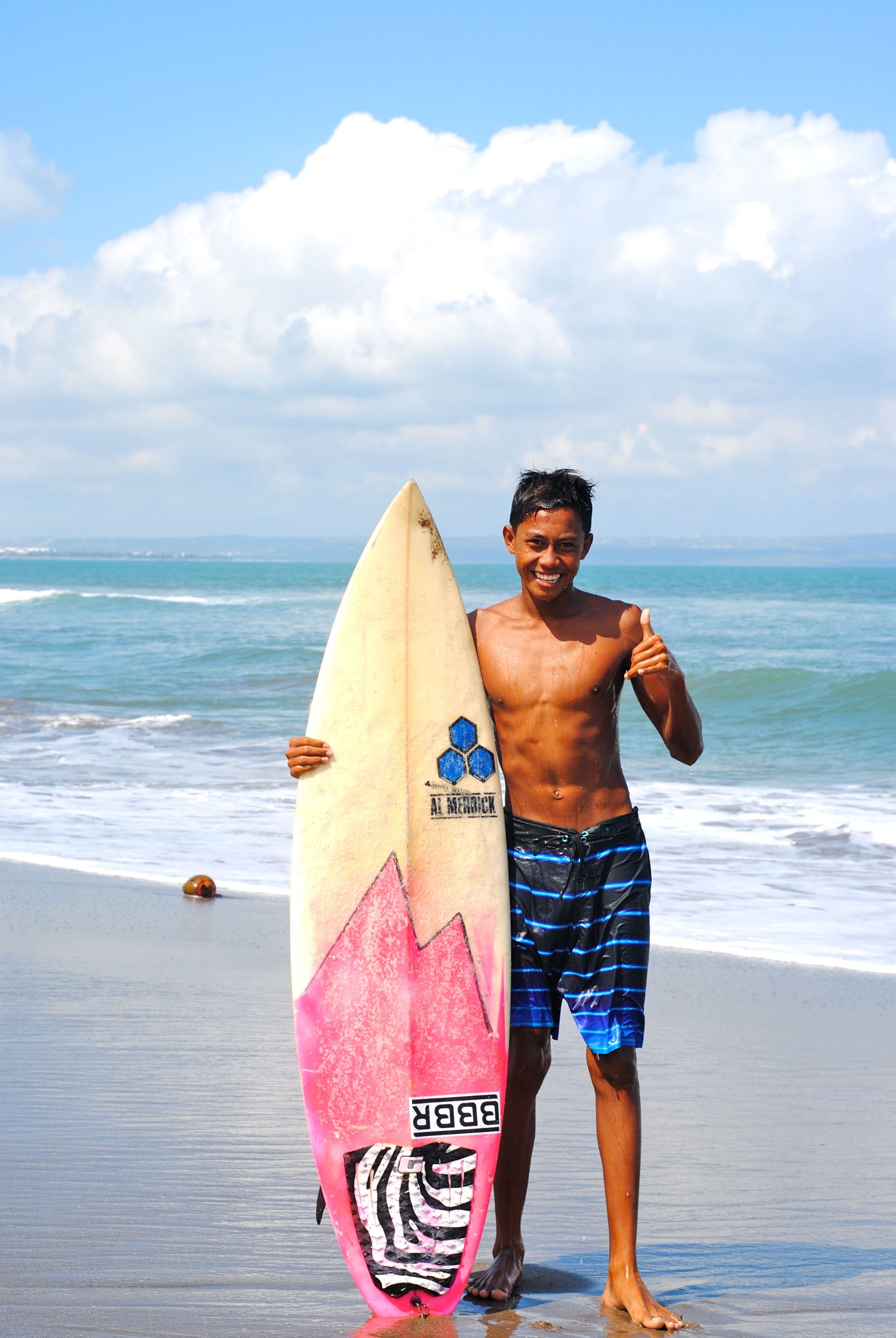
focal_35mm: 75
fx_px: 2792
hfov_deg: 18.2
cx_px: 448
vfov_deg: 27.0
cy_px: 669
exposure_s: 1/320
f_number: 9
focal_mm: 50
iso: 100
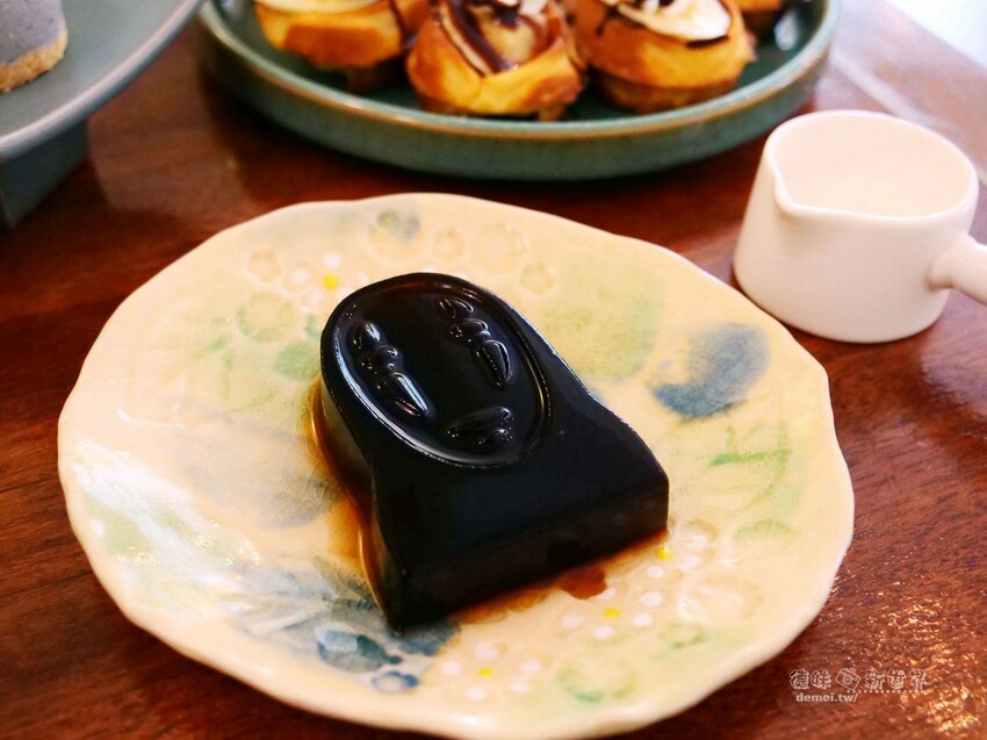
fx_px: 1083
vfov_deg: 37.7
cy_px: 370
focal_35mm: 38
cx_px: 494
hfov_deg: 49.0
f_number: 3.2
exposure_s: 1/60
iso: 2500
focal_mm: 19
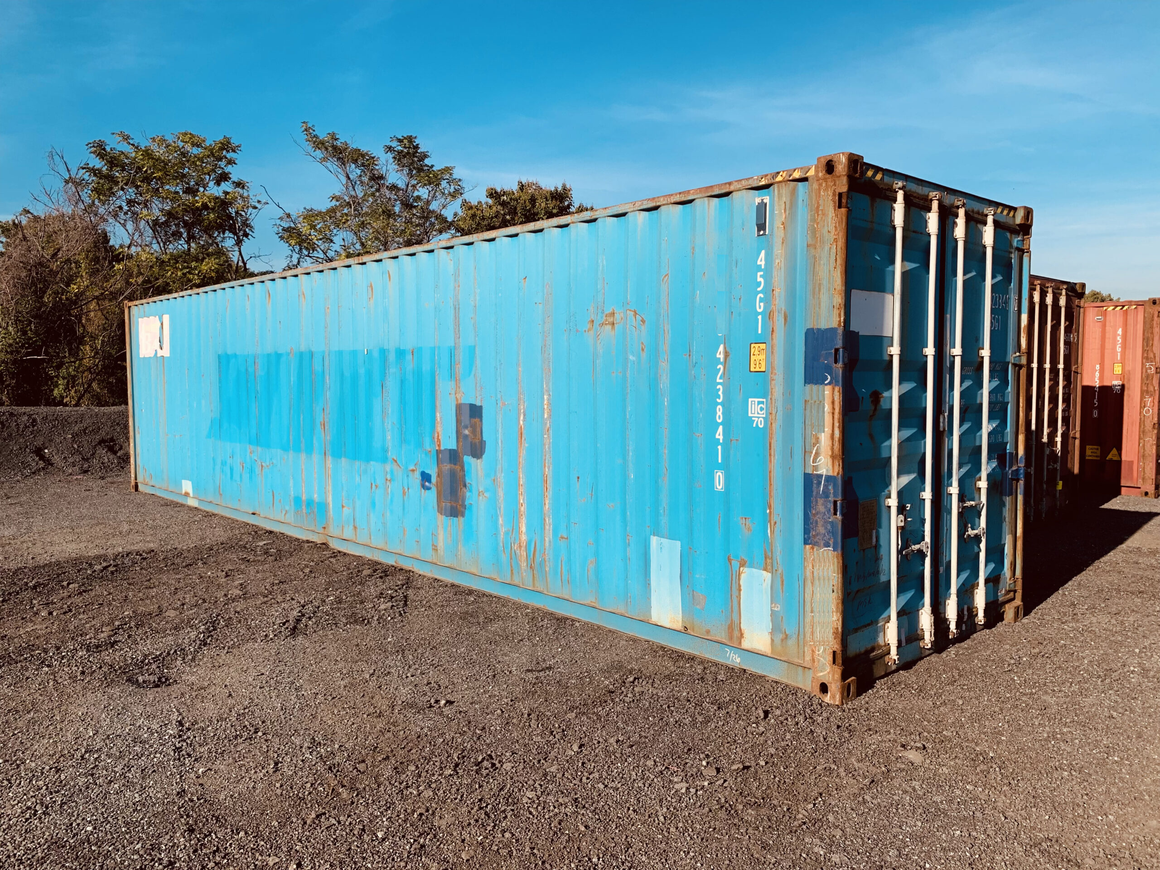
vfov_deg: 53.1
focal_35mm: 26
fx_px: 871
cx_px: 580
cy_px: 435
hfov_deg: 67.3
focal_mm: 4.25
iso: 25
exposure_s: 1/2309
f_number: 1.8
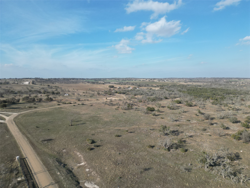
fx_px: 173
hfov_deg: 71.6
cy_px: 94
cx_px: 125
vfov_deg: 56.8
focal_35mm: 24
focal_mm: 6.72
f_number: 1.7
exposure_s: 1/2000
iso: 100
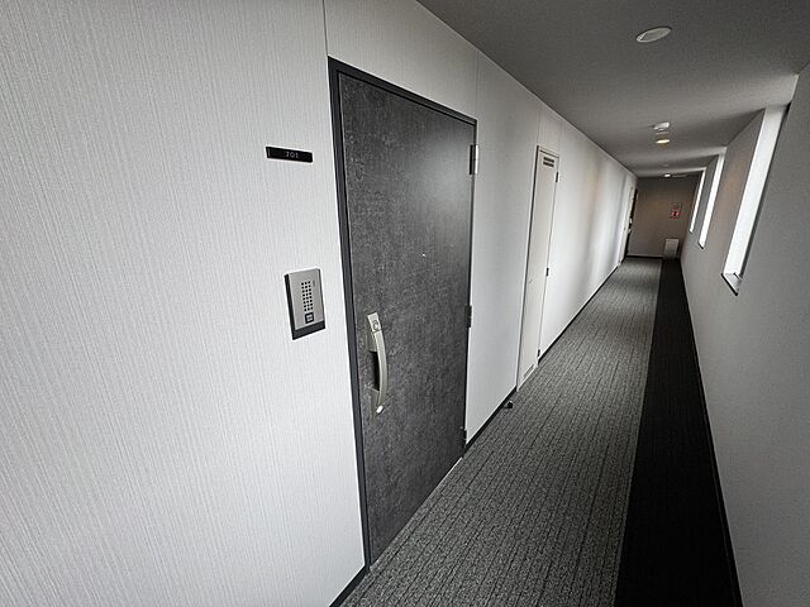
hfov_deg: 102.1
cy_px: 304
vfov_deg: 85.7
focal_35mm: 14
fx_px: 328
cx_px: 405
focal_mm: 2.22
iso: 125
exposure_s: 1/99
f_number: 2.2
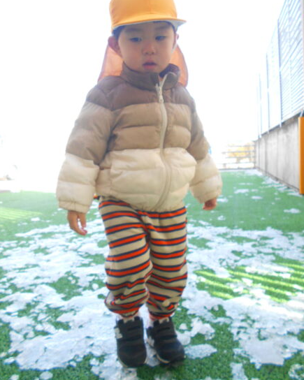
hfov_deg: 51.5
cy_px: 173
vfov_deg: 62.1
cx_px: 150
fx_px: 315
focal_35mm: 28
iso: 280
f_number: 3.2
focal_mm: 4.6
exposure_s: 1/250
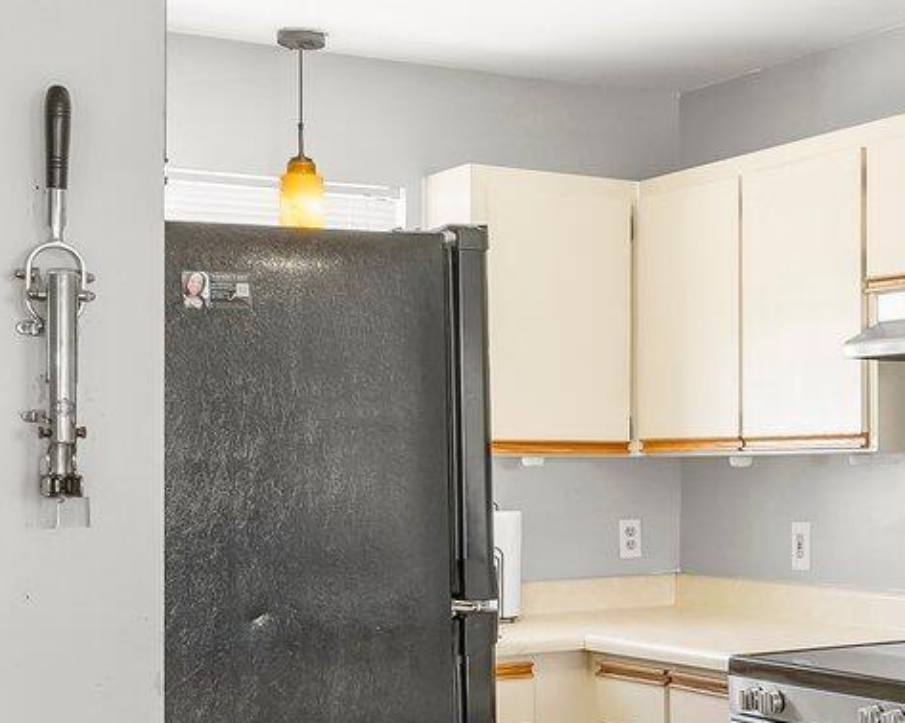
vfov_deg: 22.2
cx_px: 959
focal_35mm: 69
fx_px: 1838
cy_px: 427
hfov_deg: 25.9
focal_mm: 16.9
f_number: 8
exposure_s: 1/5
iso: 400
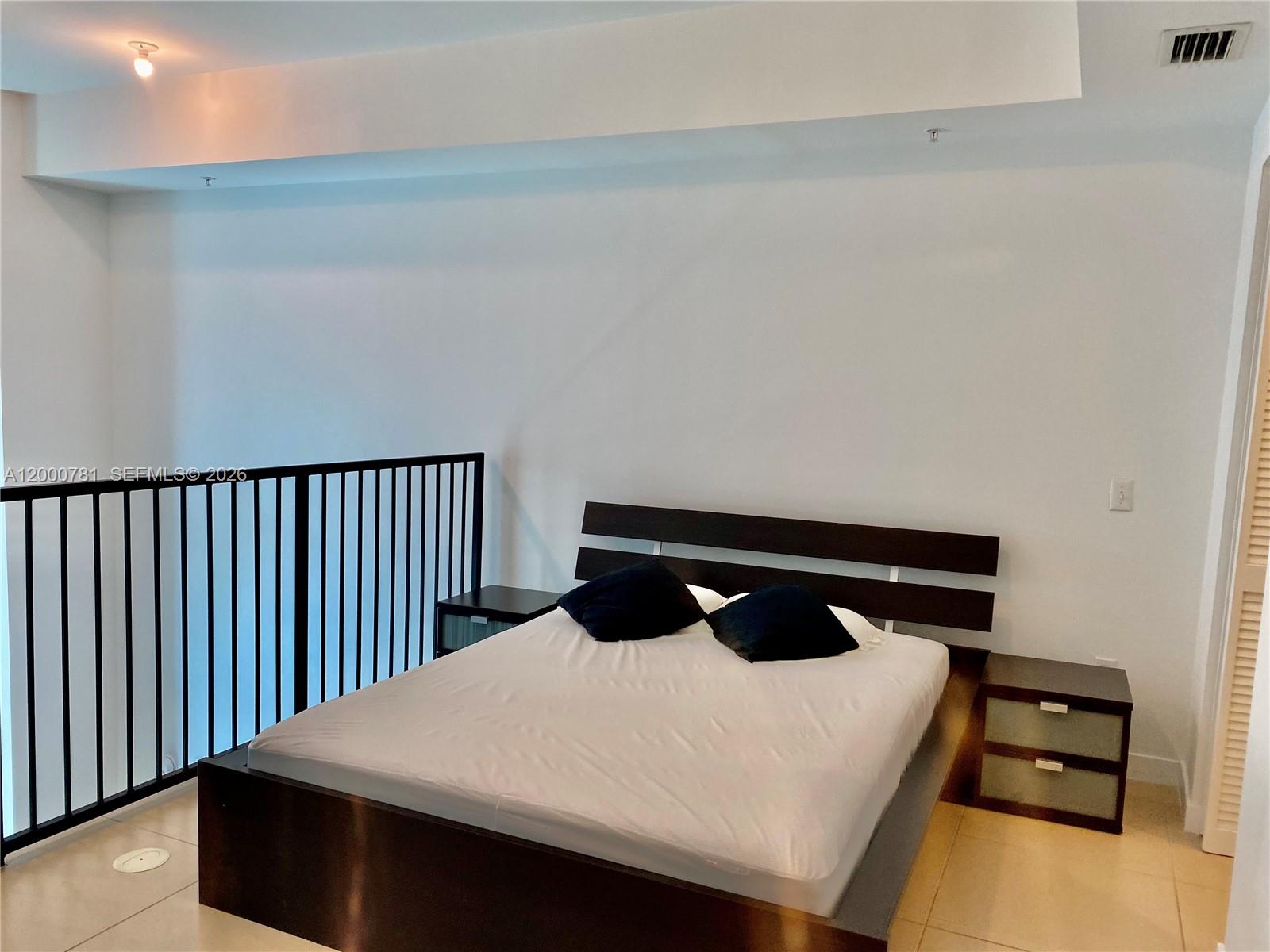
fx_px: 954
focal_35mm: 26
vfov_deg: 53.1
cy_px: 476
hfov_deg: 67.3
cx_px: 635
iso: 100
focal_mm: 4.25
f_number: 1.8
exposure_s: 1/120
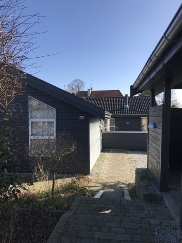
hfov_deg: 49.7
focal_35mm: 28
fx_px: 196
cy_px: 122
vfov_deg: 63.4
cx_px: 91
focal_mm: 3.99
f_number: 1.8
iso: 20
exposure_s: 1/1473
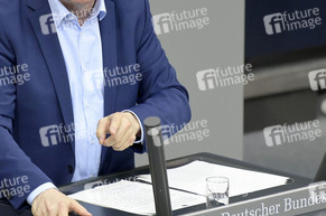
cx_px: 83
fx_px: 5894
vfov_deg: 2.1
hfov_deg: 3.2
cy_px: 49
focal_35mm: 652
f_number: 5.6
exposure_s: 1/400
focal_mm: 420
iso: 8000
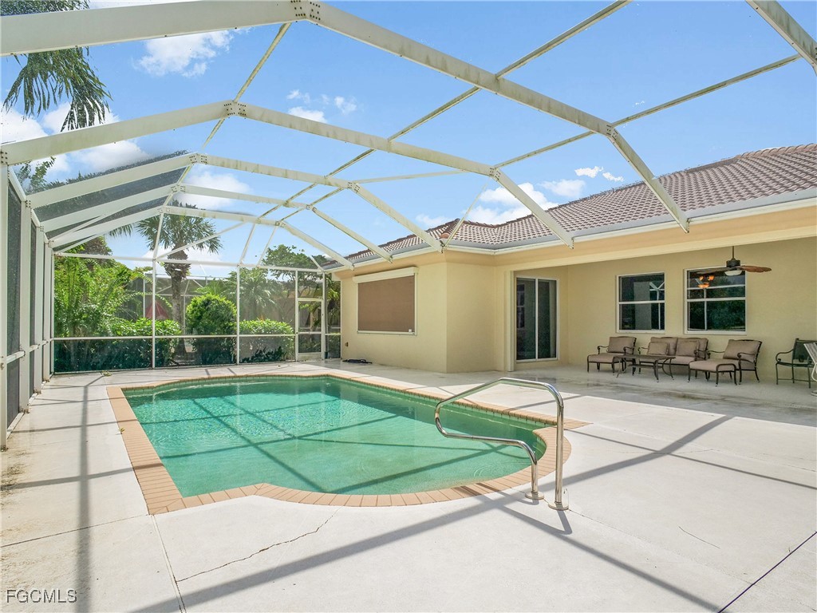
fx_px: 425
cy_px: 306
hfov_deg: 87.8
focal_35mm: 18
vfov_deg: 71.6
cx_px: 408
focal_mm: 9
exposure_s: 1/1300
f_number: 5.6
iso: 400
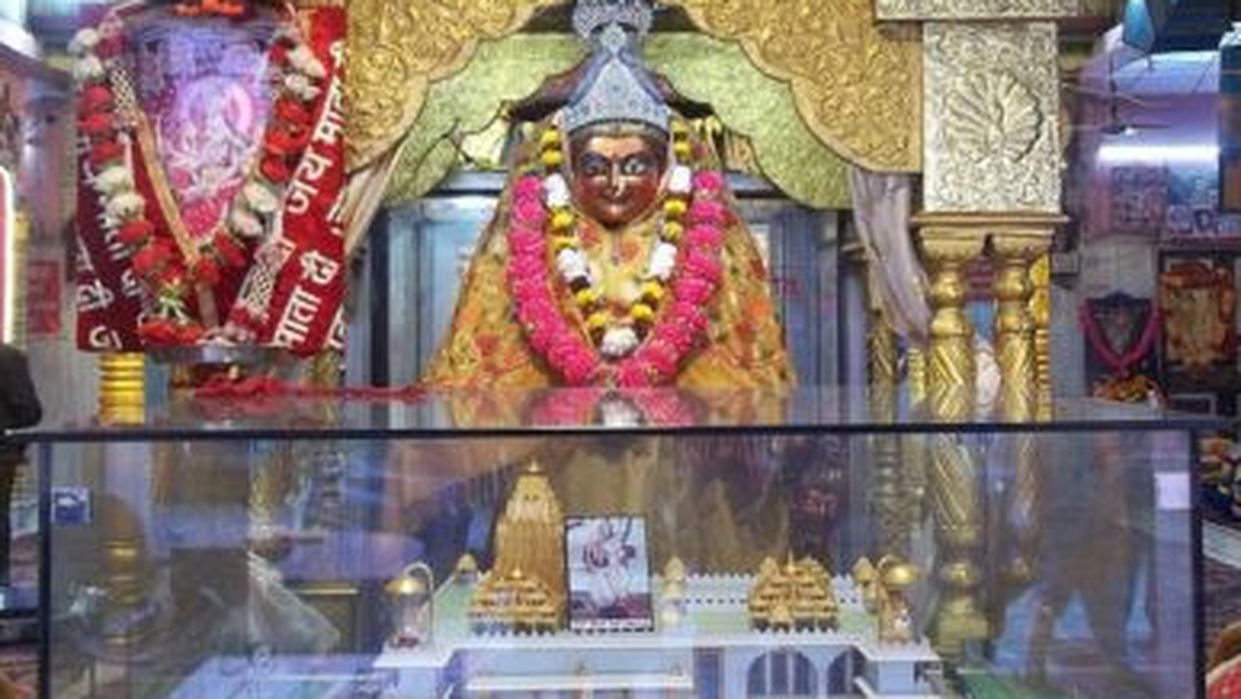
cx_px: 632
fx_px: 1185
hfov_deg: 55.3
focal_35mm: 36
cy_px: 240
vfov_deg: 32.6
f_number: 2.9
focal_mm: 5.7
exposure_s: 1/20
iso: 160
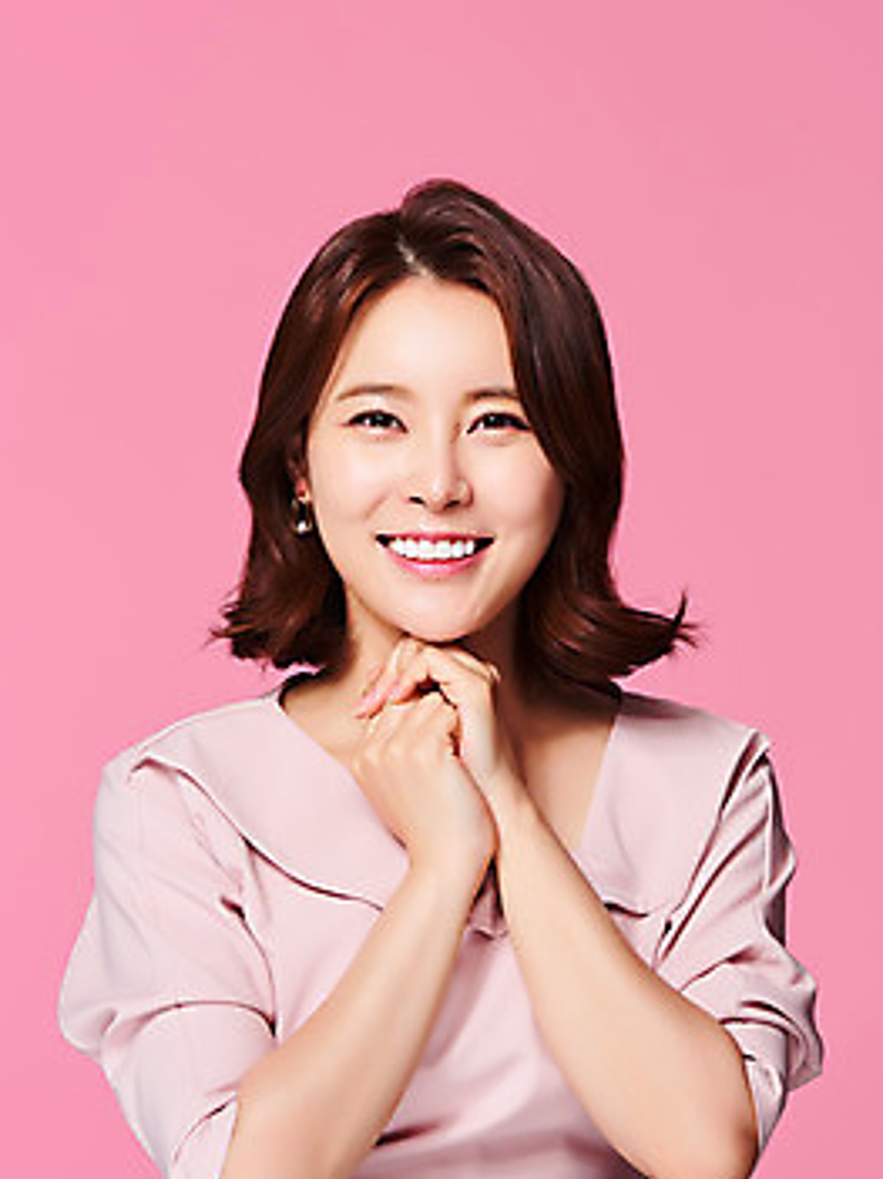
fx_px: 3914
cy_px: 608
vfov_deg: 17.1
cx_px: 438
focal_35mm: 115
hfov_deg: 12.9
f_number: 16
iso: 64
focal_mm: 105
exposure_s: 1/125
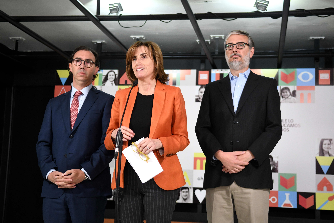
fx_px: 529
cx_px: 167
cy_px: 112
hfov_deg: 35.1
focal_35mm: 57
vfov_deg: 23.8
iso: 1600
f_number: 2.8
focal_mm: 38
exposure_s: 1/160
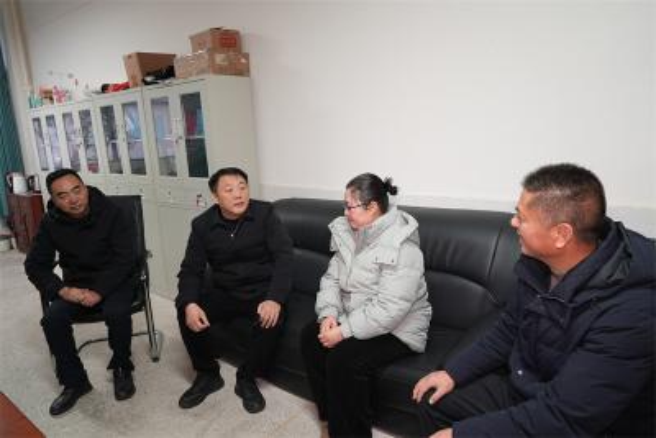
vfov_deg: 53.2
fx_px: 437
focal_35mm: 24
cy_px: 219
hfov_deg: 73.7
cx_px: 328
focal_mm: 24
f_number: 5
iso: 800
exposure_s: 1/30
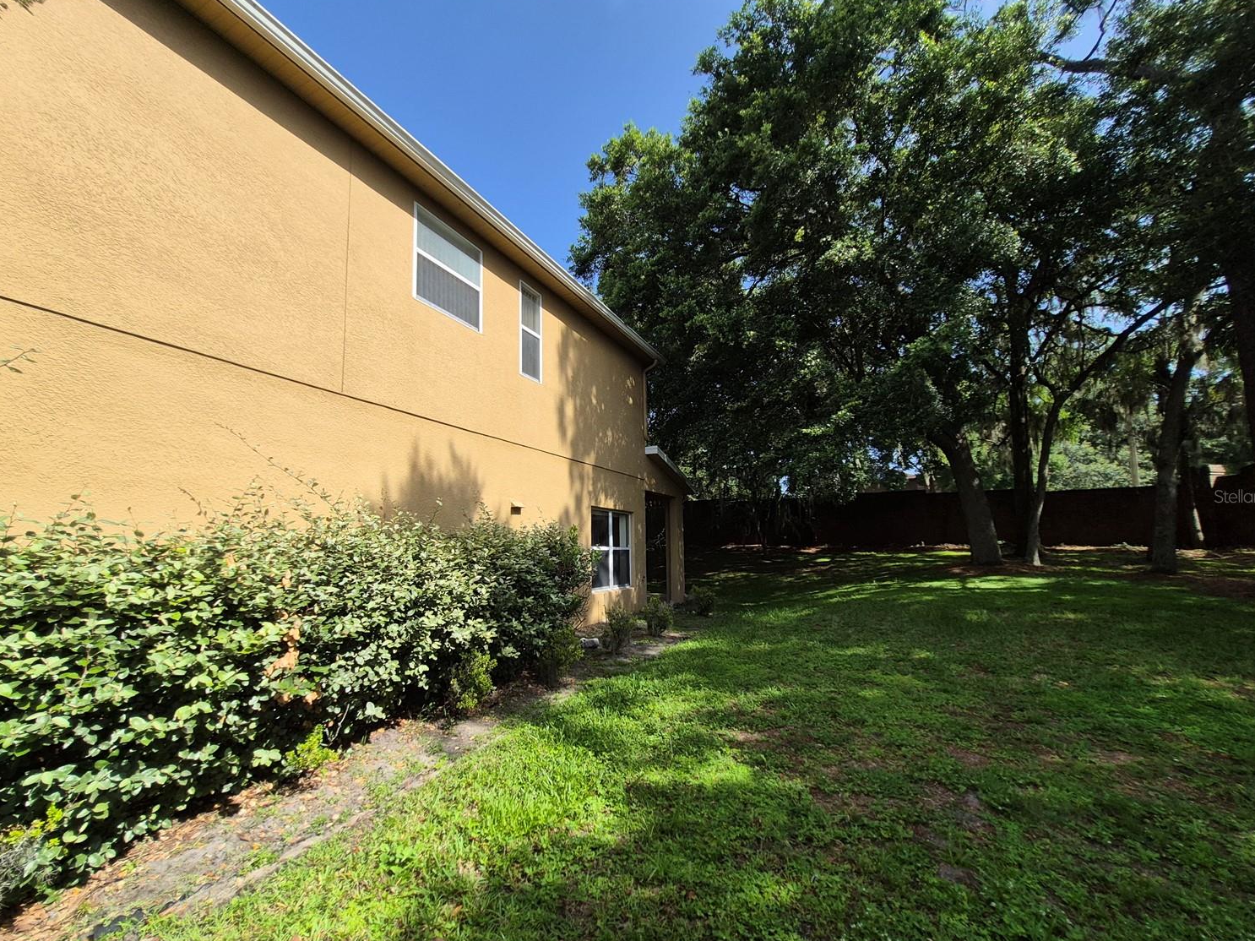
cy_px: 496
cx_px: 618
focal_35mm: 14
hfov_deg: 102.1
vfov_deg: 85.6
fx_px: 507
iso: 50
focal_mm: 1.74
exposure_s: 1/1220
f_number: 2.2
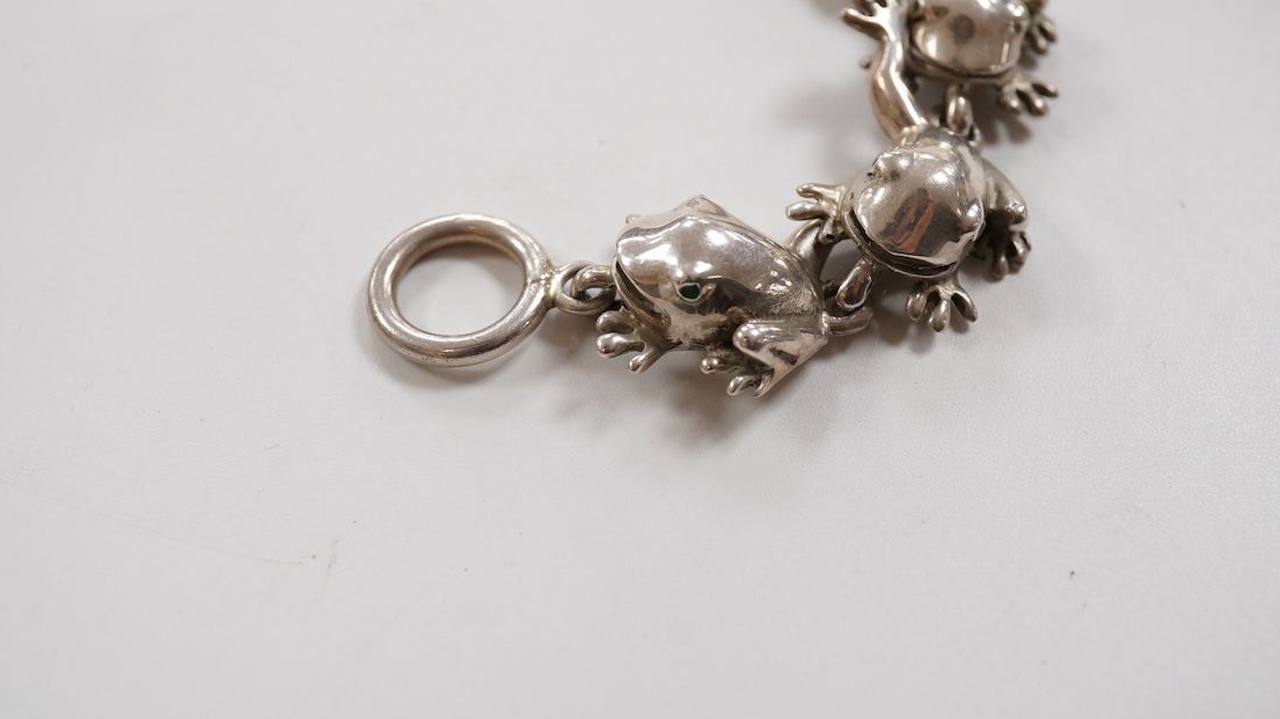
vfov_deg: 24.9
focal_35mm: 48
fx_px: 1629
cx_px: 635
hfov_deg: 42.9
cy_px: 307
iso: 2500
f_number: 10
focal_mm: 30
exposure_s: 1/200
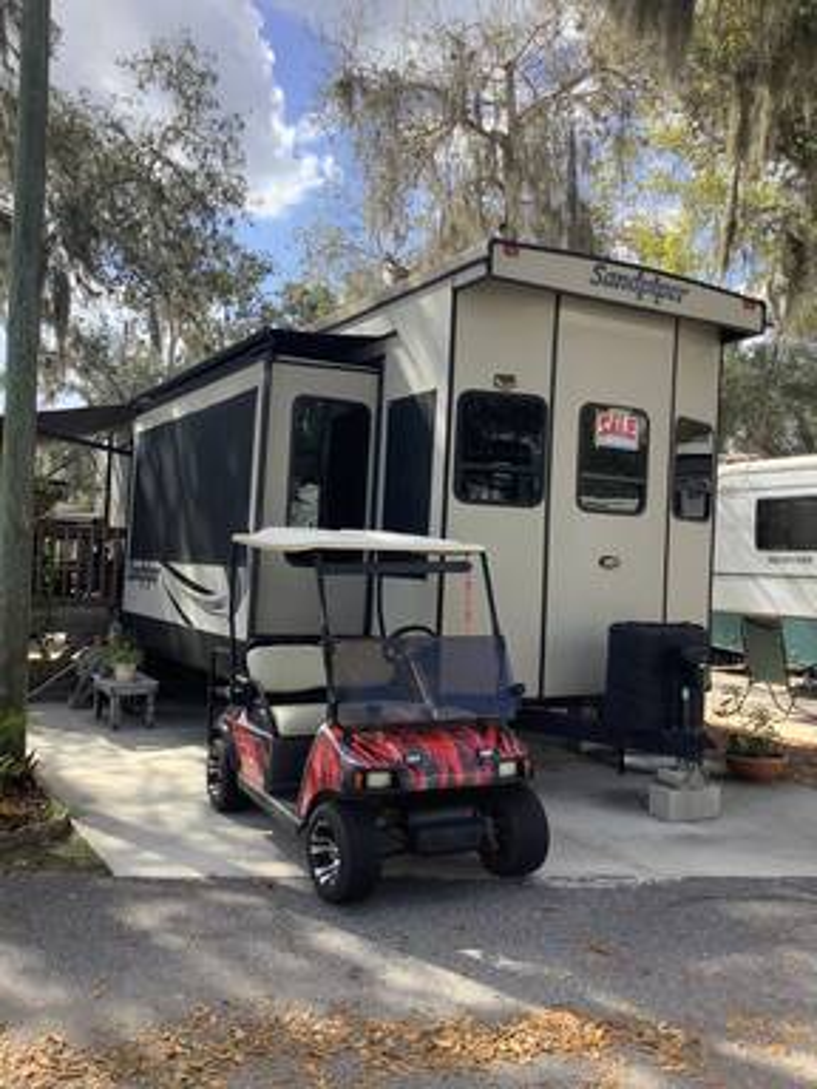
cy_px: 544
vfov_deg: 58.4
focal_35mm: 31
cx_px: 408
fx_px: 976
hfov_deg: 45.4
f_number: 2.4
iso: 25
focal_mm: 3.3
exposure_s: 1/536
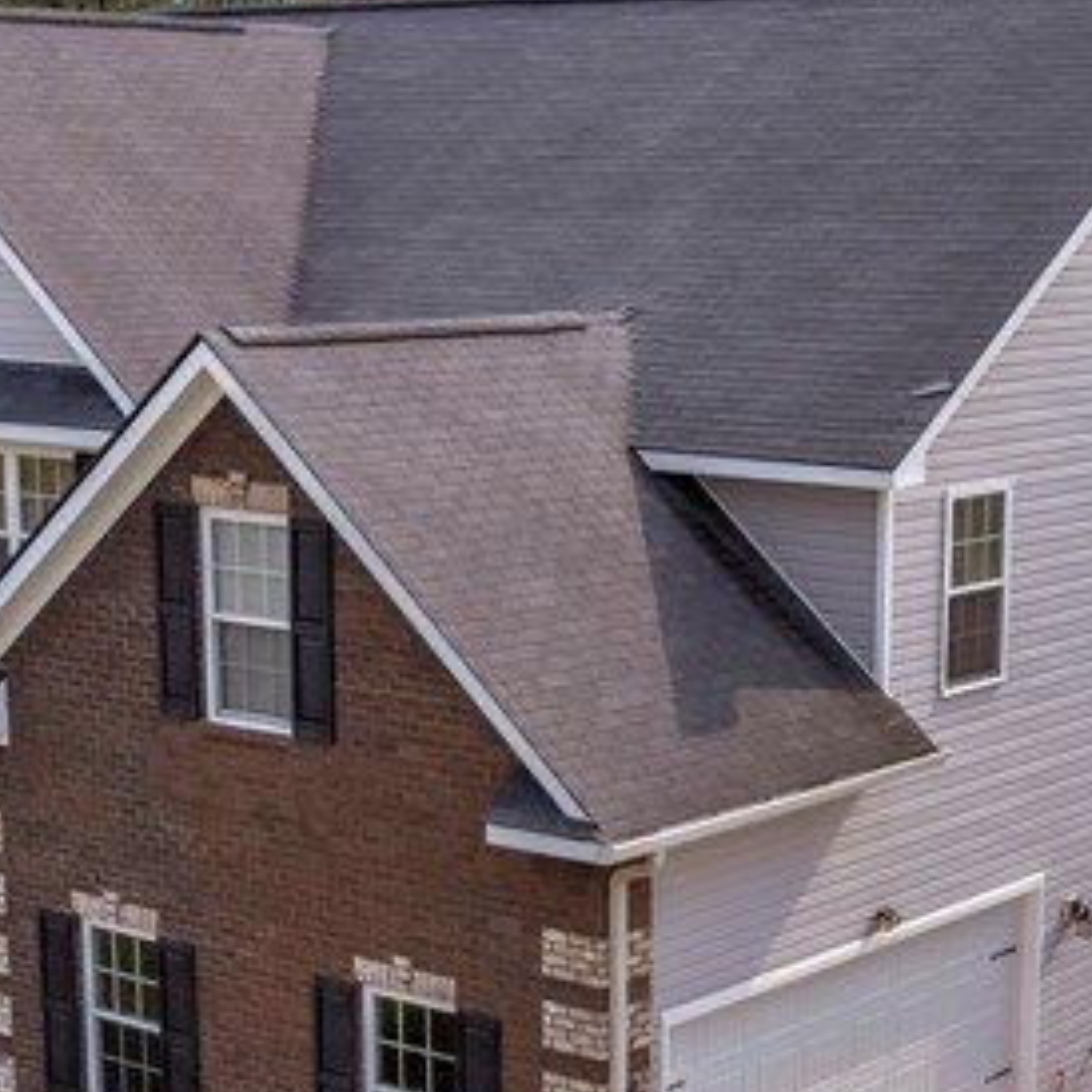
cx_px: 618
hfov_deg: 23.3
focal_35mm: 74
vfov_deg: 22.6
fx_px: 2641
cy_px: 1058
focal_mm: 8.38
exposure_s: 1/1500
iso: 110
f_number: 2.8
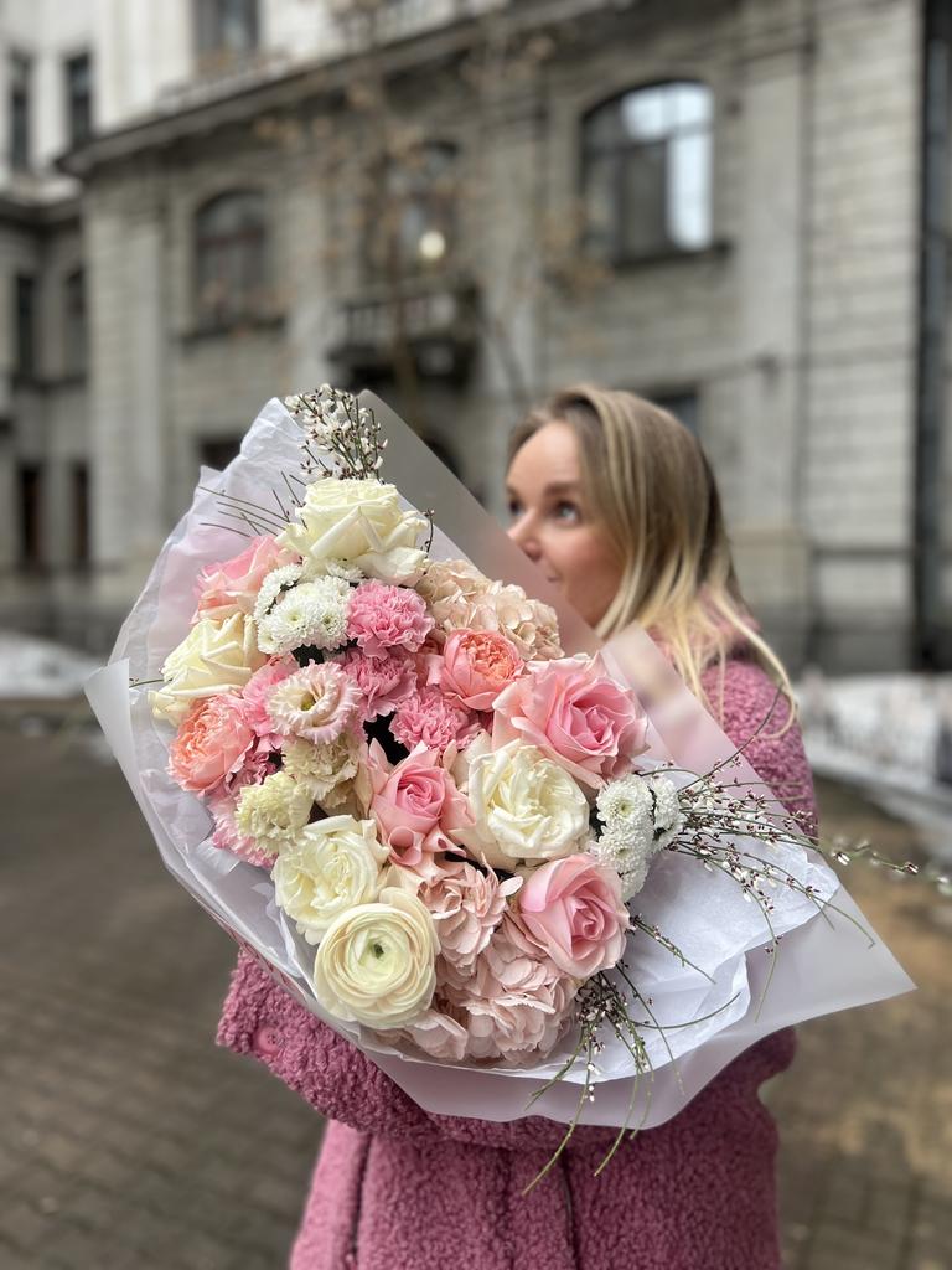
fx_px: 953
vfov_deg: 67.3
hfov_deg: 53.1
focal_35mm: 26
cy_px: 635
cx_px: 476
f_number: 1.5
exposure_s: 1/331
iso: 50
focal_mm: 5.7
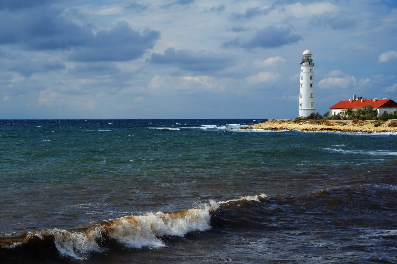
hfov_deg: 24.5
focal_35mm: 83
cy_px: 132
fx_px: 915
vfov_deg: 16.5
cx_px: 198
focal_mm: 55
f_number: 11
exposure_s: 1/210
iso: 400
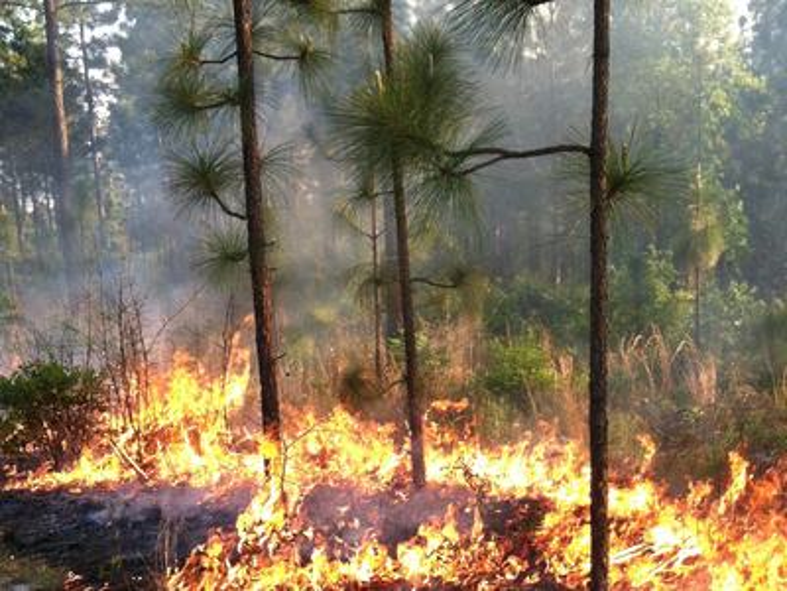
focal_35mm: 35
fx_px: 796
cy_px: 296
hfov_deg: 52.6
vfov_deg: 40.7
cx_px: 394
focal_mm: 3.85
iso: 80
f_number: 2.8
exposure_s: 1/182
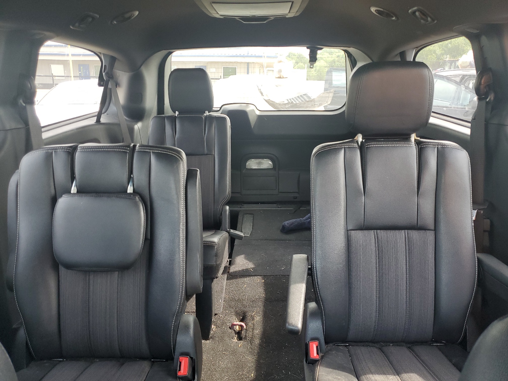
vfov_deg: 53.1
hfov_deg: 67.3
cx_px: 254
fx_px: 382
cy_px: 190
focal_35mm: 26
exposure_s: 1/60.2
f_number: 1.5
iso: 76
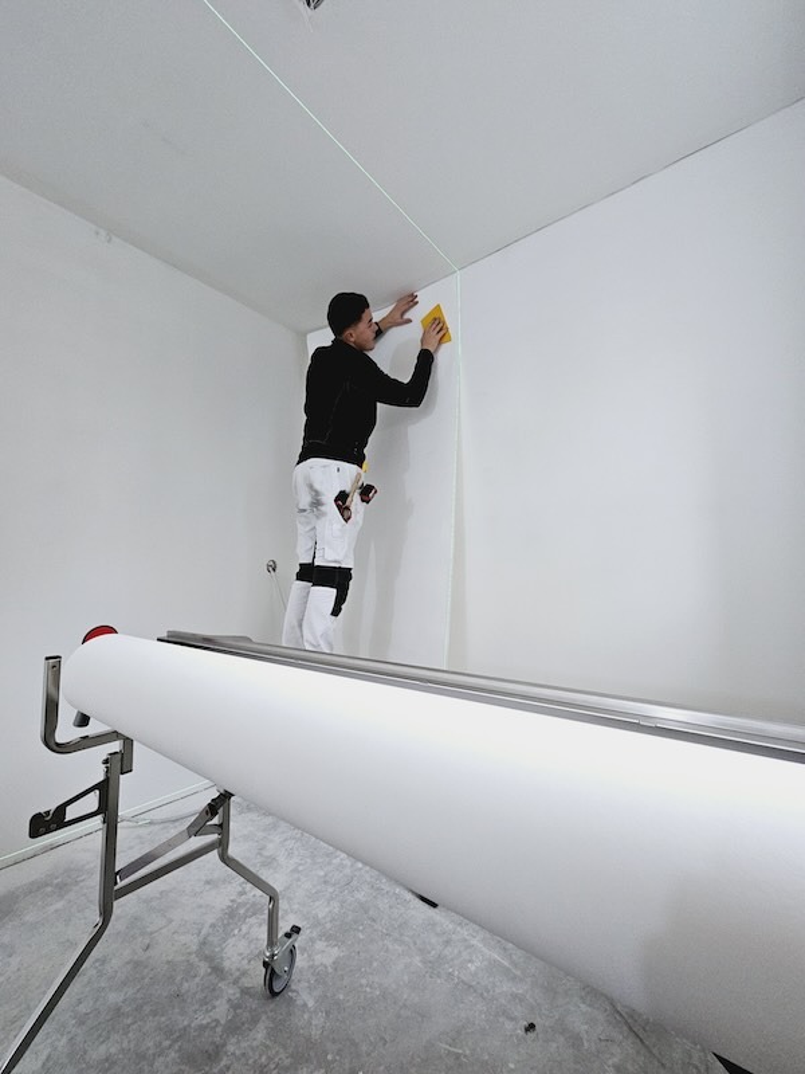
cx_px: 402
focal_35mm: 13
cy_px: 537
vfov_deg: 106.2
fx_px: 403
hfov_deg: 89.9
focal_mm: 2.2
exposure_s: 1/50
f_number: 2.2
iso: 320
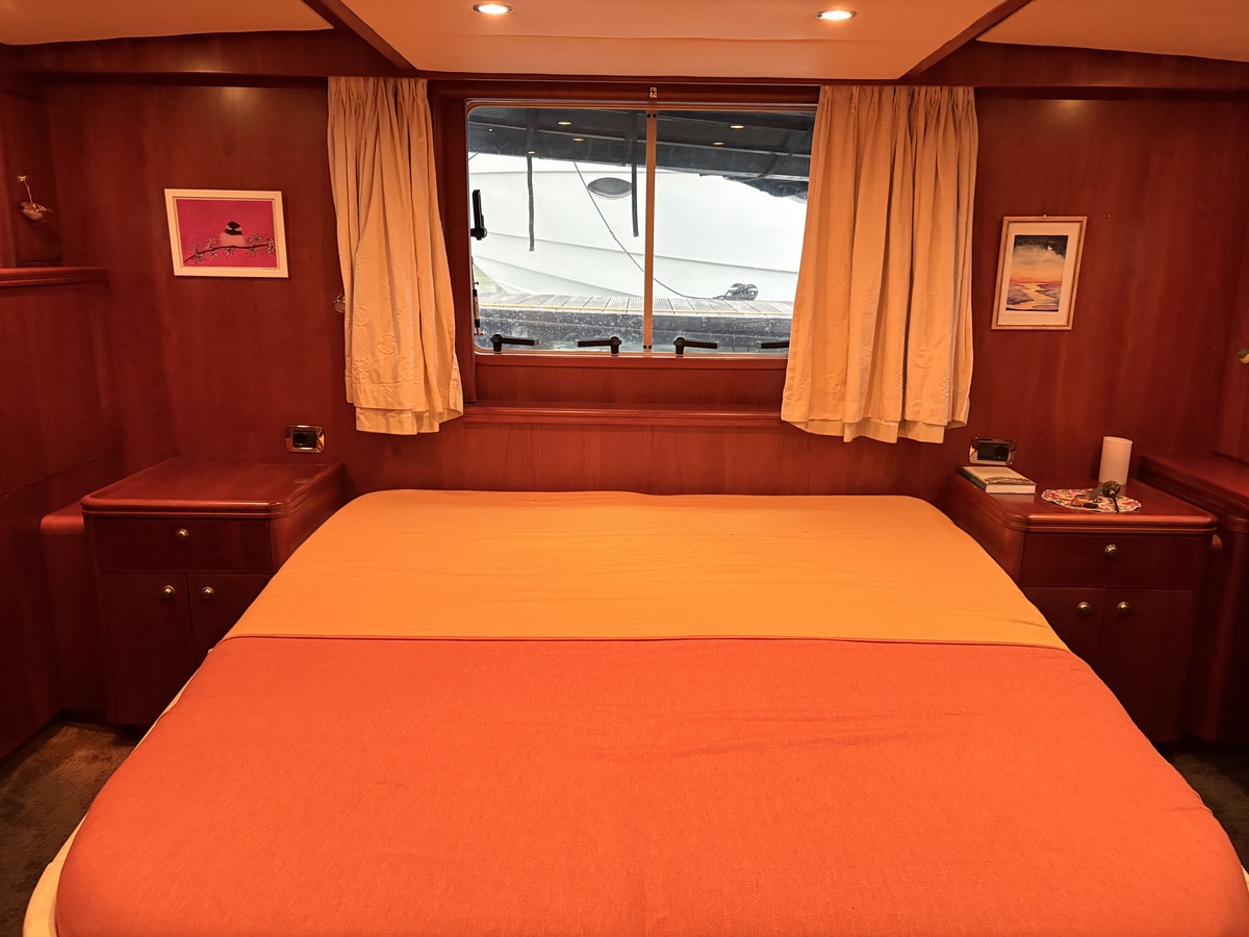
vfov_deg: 53.1
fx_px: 938
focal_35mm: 26
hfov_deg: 67.3
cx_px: 624
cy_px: 468
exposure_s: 1/60
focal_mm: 5.96
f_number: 1.6
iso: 400
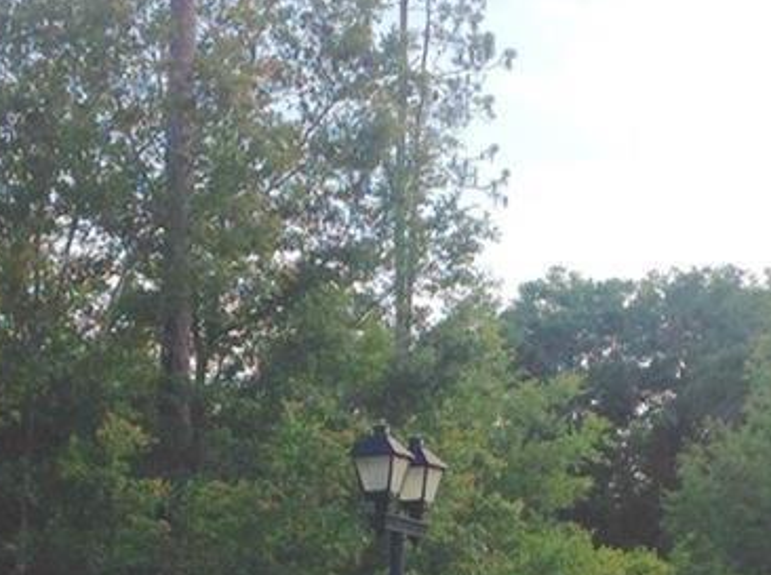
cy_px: 594
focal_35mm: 98
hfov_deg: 19.9
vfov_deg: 14.8
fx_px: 2178
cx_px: 609
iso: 50
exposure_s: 1/1008
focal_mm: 4.28
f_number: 2.4
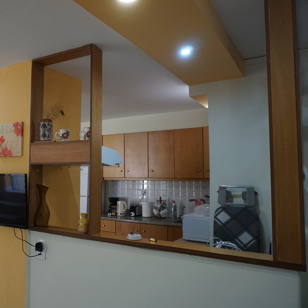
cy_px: 155
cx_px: 82
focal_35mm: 31
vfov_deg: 52.5
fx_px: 312
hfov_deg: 50.6
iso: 1000
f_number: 4
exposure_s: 1/160
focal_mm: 16
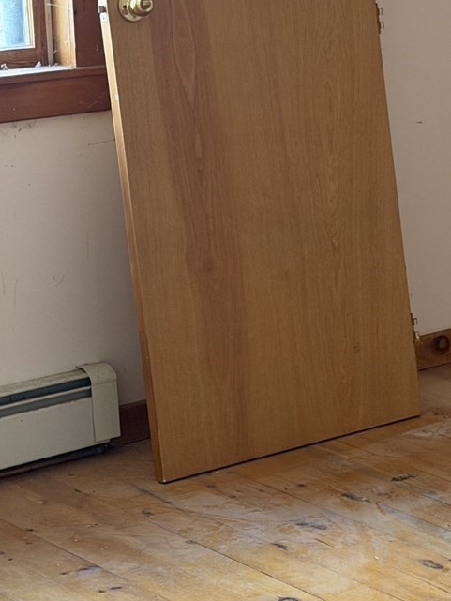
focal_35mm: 115
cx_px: 504
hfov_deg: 12.6
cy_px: 168
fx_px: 1997
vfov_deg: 17.0
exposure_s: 1/40
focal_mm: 6.76
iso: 400
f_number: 1.78
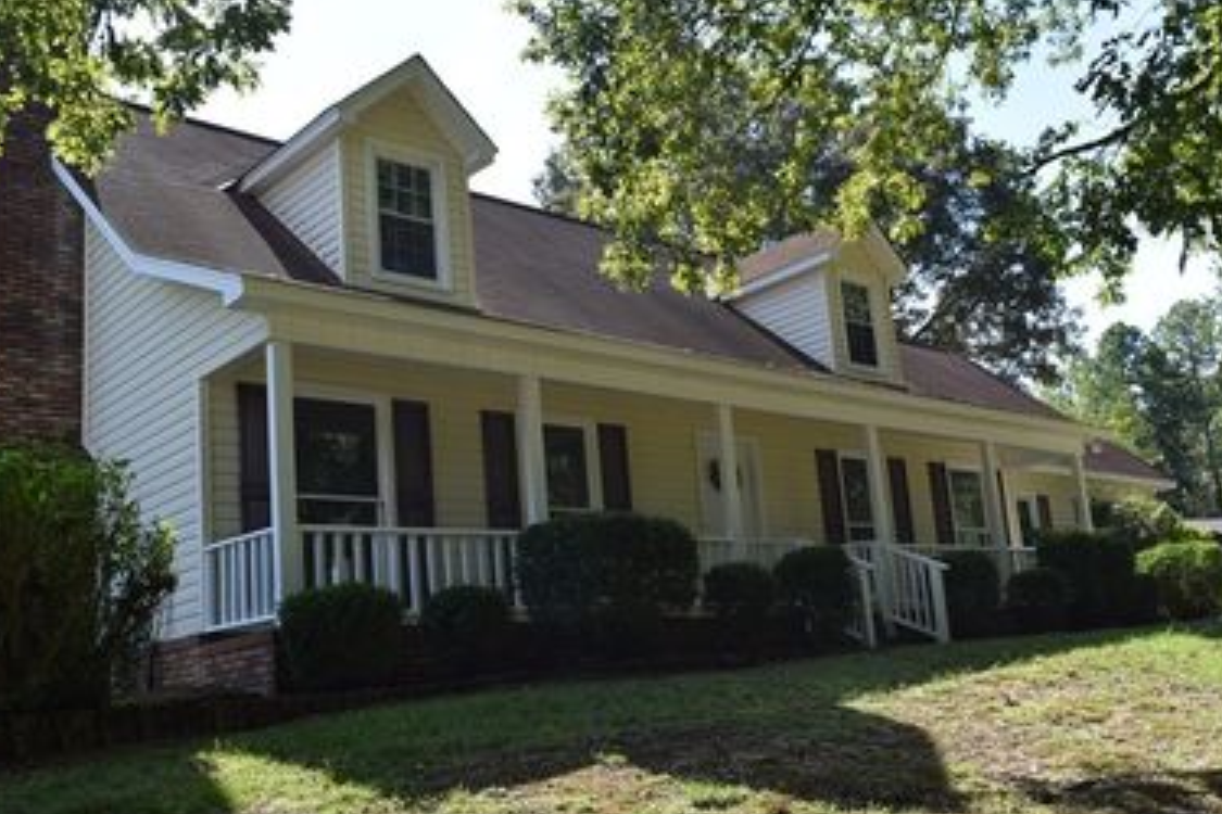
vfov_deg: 36.8
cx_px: 717
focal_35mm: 36
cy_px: 470
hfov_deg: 52.9
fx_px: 1222
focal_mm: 18
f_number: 7.1
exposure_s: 1/200
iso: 100
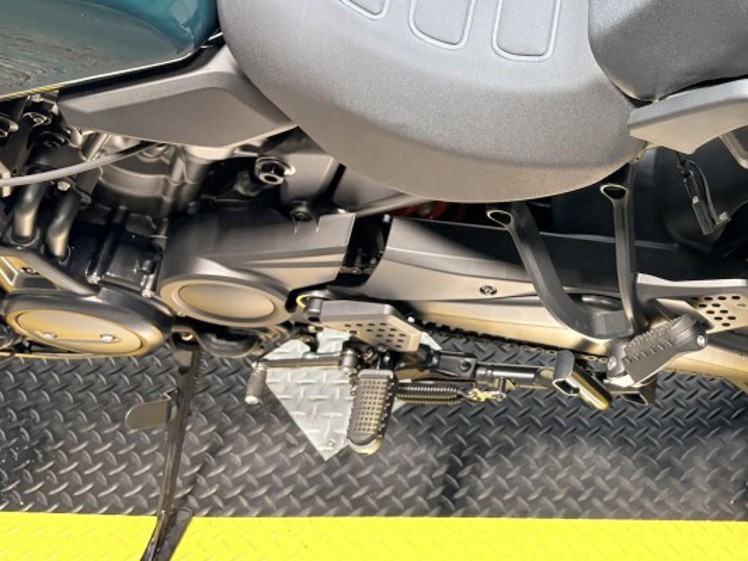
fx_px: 1124
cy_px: 79
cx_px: 718
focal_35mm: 52
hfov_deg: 34.1
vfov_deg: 27.2
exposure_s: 1/120
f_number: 1.6
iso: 100
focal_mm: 5.96
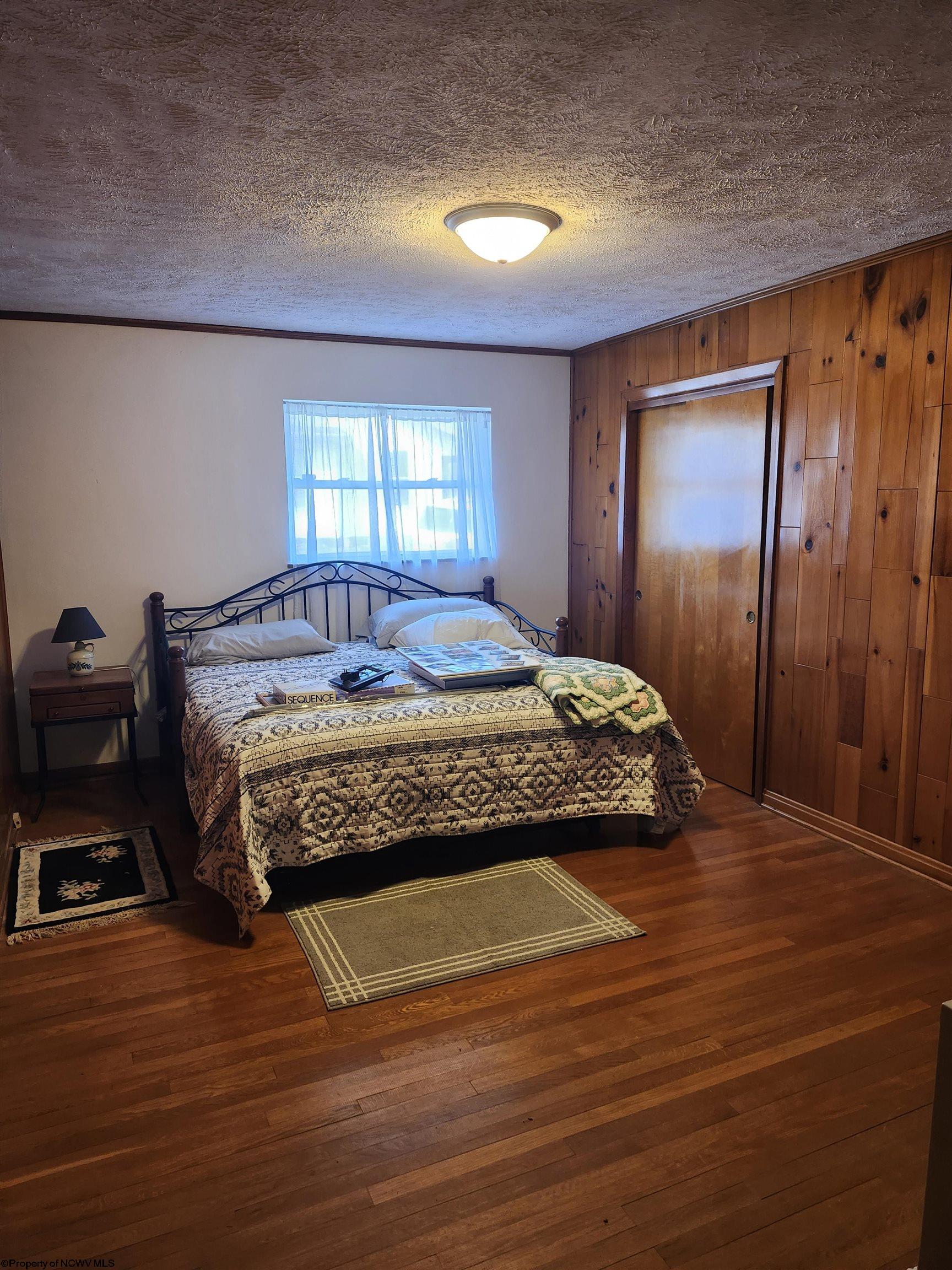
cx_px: 476
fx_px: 843
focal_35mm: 23
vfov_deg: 73.9
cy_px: 635
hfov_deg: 58.9
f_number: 1.8
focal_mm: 5.54
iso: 320
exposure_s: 1/120
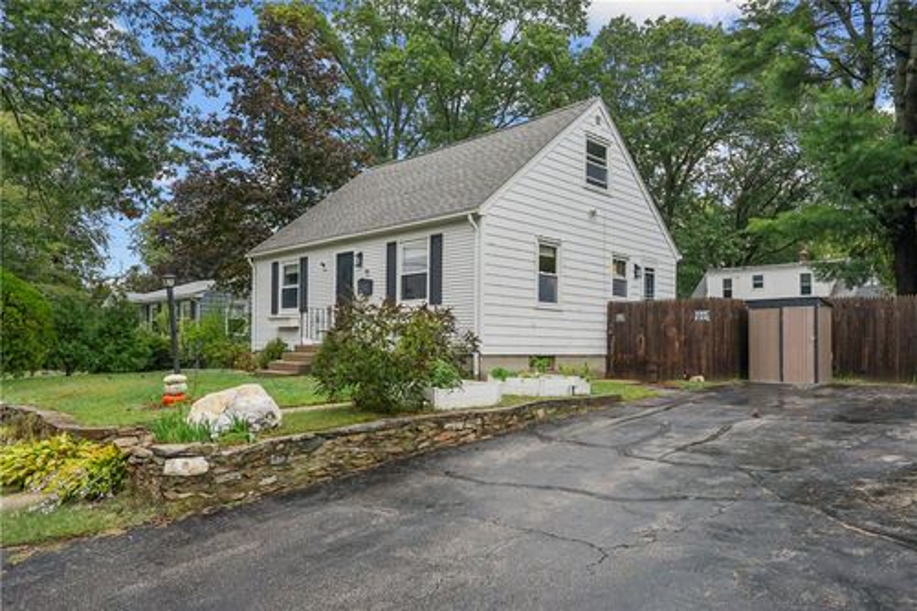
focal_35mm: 17
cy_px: 306
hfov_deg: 93.3
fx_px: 433
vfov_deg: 70.4
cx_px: 458
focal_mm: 17
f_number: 8
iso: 400
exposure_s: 1/200
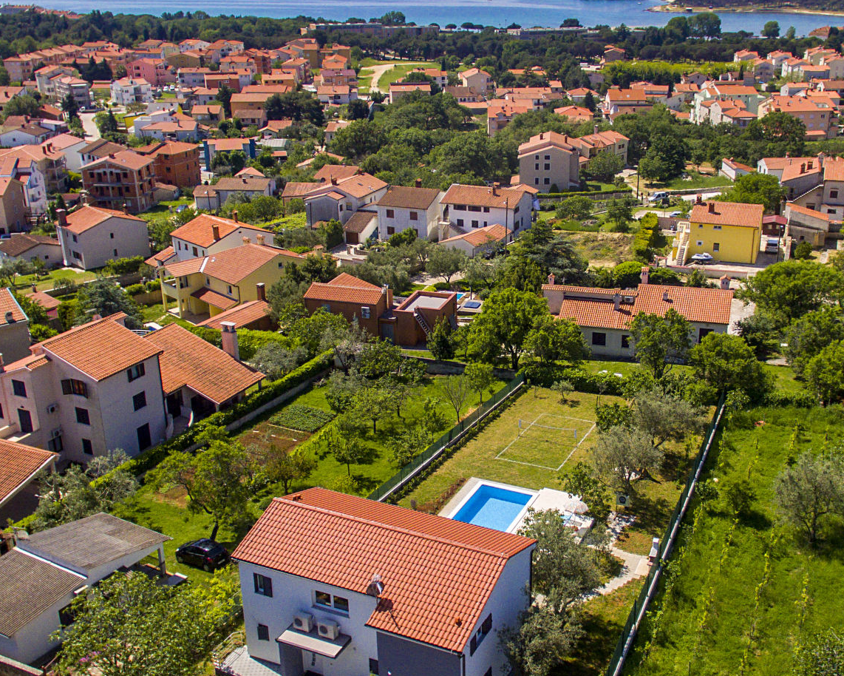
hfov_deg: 51.0
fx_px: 874
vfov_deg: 42.2
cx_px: 523
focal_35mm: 35
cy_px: 318
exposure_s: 1/1700
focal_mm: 3.61
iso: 100
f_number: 2.8
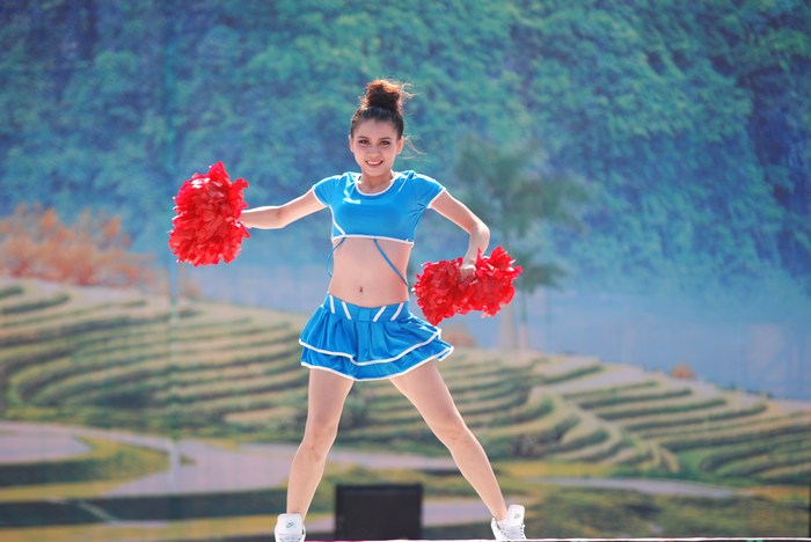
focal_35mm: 255
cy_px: 271
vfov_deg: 5.4
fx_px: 5749
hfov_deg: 8.1
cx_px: 406
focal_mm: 170
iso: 100
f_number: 3.2
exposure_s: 1/640
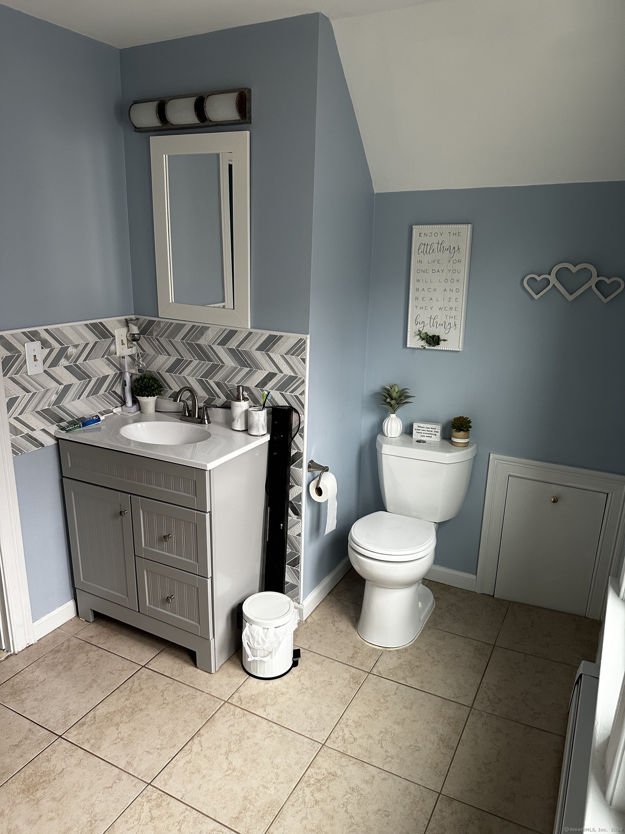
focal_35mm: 24
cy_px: 417
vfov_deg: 71.6
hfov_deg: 56.8
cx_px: 312
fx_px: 578
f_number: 1.78
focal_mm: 6.86
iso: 250
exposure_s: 1/79
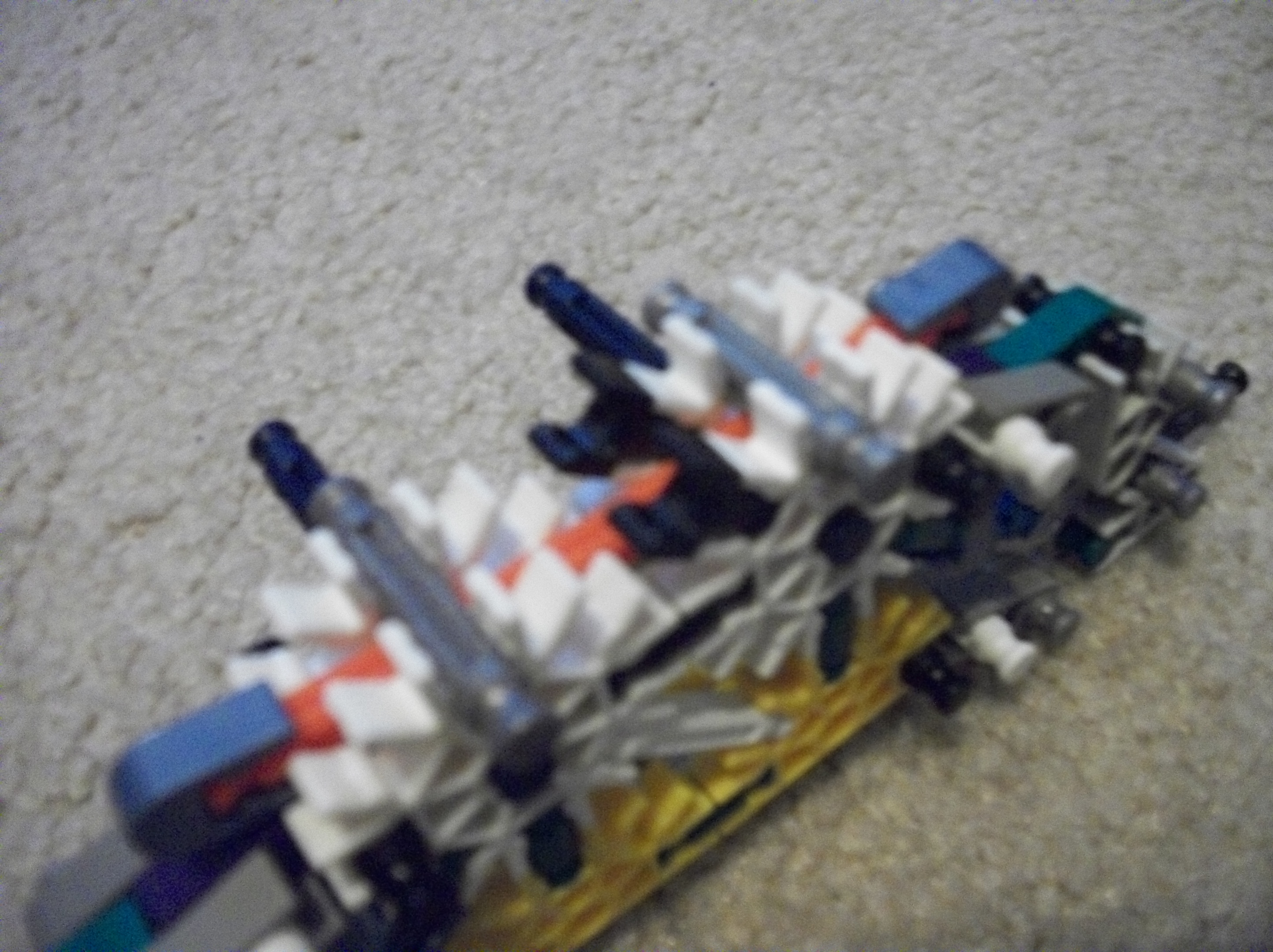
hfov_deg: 56.9
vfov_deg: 44.1
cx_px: 636
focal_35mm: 32
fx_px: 1176
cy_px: 476
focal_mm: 5.7
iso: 640
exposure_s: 1/25
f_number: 2.9
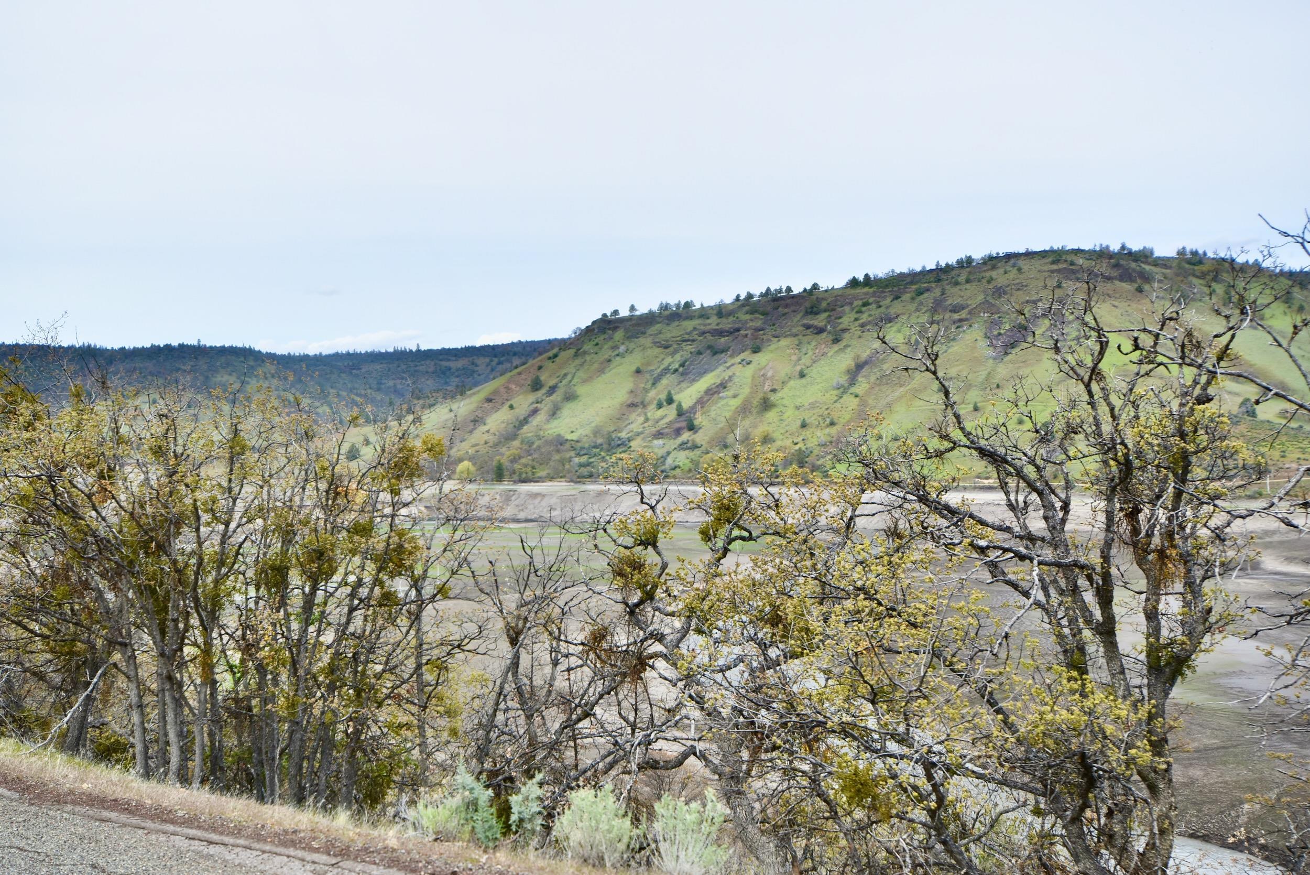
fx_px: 1310
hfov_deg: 53.1
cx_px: 655
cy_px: 438
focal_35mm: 36
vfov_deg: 36.9
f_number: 8
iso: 160
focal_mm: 24
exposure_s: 1/250
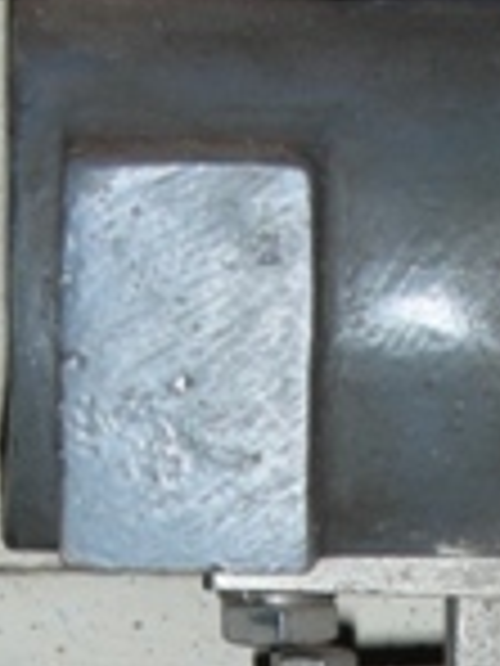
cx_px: 500
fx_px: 2908
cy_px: 900
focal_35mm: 151
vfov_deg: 12.6
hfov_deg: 9.8
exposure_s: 1/60.1
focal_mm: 5.8
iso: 50
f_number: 3
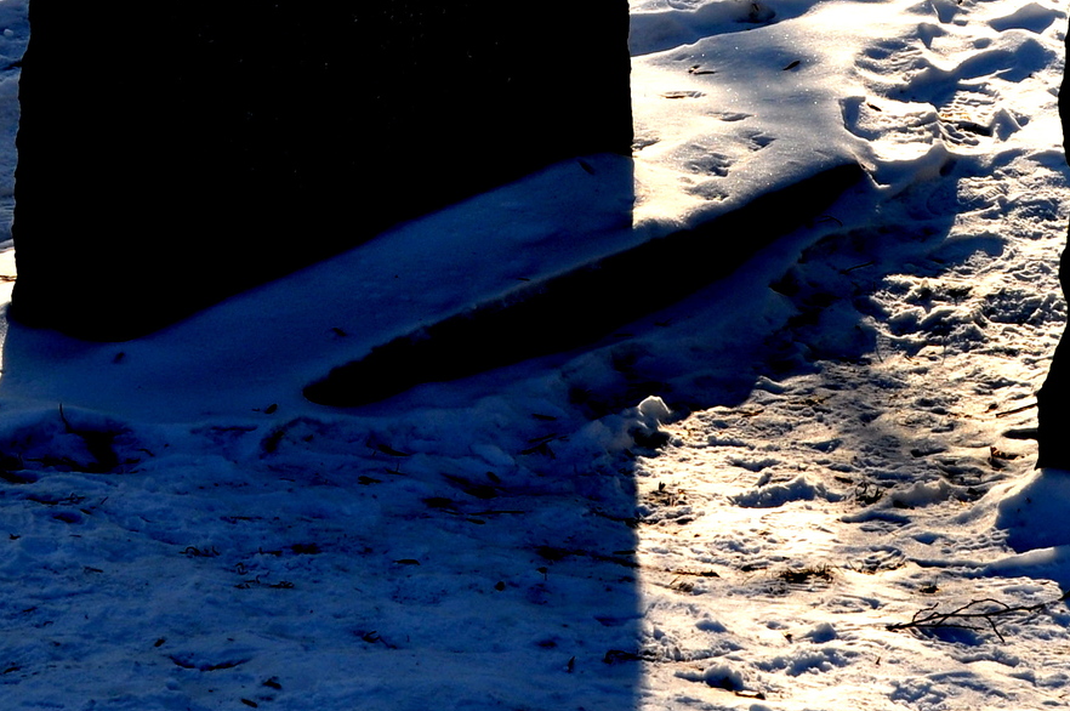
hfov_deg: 12.1
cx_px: 866
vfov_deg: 7.9
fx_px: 5047
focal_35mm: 170
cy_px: -239
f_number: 9
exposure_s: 1/320
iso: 200
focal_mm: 40
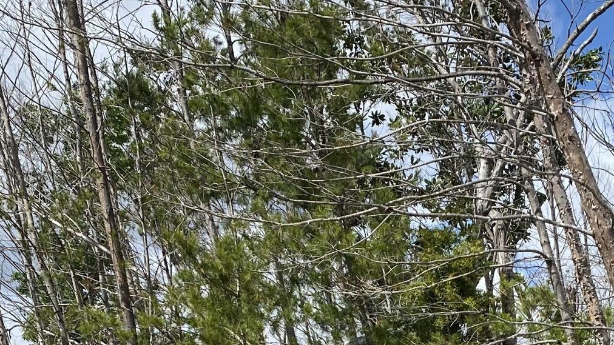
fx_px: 1367
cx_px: 485
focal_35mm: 84
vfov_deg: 13.4
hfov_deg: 24.9
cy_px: 550
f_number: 1.8
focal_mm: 4.25
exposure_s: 1/3049
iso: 32
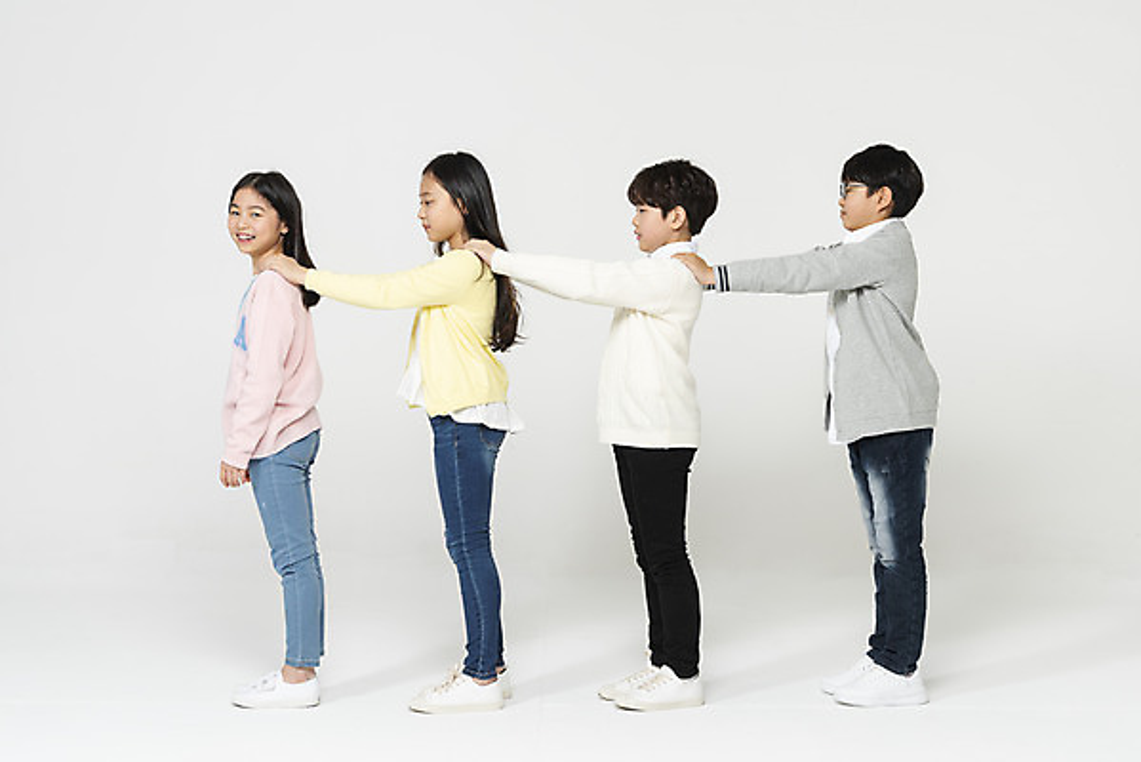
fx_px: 1744
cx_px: 570
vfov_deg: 24.6
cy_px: 381
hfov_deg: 36.2
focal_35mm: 55
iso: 100
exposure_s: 1/125
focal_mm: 55
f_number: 18
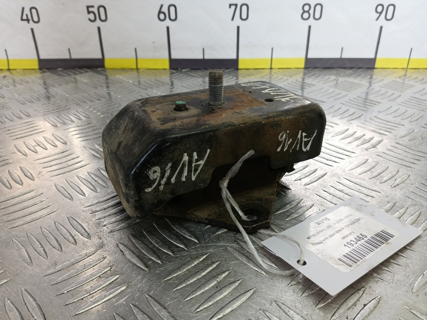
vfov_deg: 58.9
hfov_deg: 73.9
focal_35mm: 23
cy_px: 160
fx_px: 284
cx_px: 214
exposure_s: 1/100
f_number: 1.6
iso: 114
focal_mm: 4.11
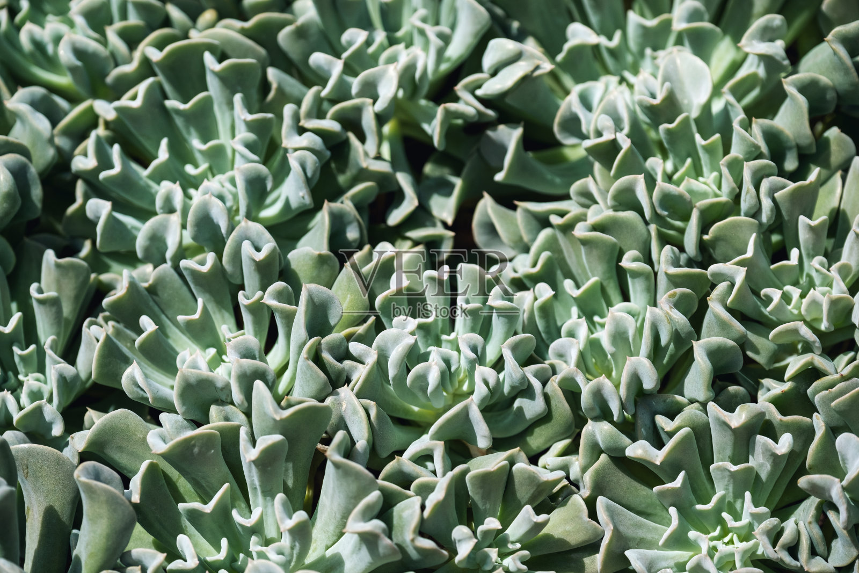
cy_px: 286
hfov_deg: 12.4
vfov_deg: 8.3
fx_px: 3961
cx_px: 430
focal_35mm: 166
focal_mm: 110.6
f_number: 4
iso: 200
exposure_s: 1/680
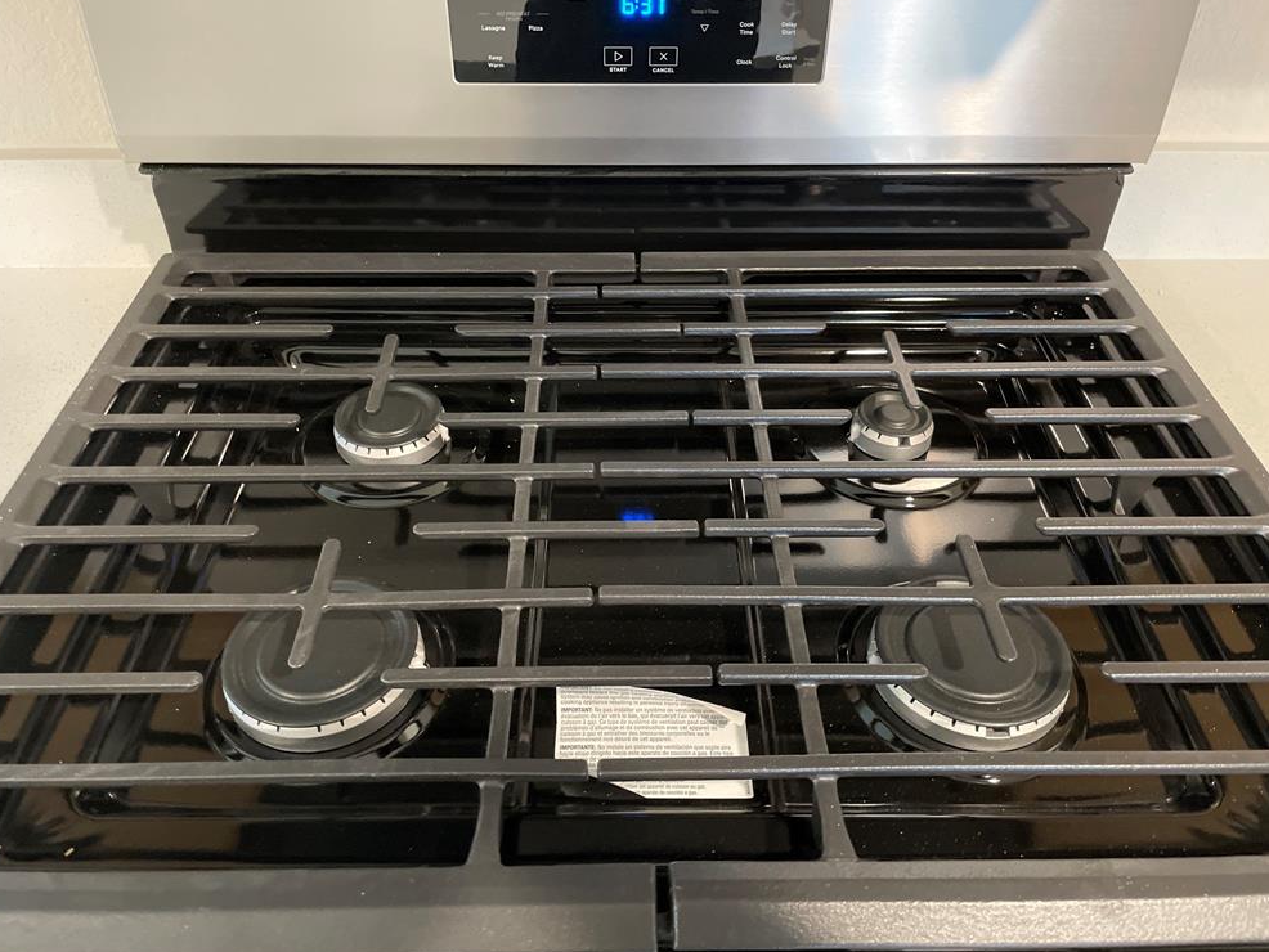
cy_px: 473
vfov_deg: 51.4
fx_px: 990
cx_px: 624
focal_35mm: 27
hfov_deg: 65.3
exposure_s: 1/30
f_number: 1.6
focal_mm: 4.2
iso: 640
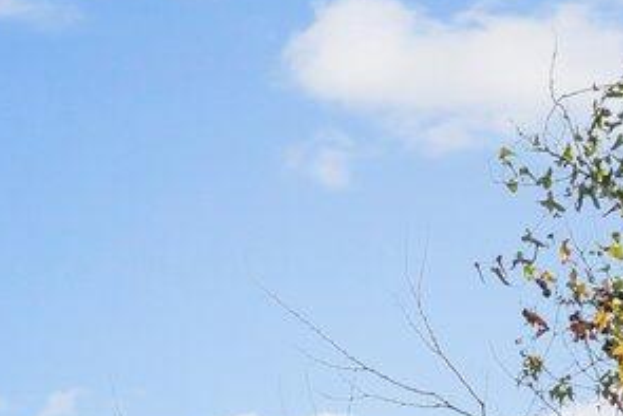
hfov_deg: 18.4
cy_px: 1173
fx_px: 1922
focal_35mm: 111
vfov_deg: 9.9
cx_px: 247
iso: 100
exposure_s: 1/400
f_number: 4
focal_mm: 16
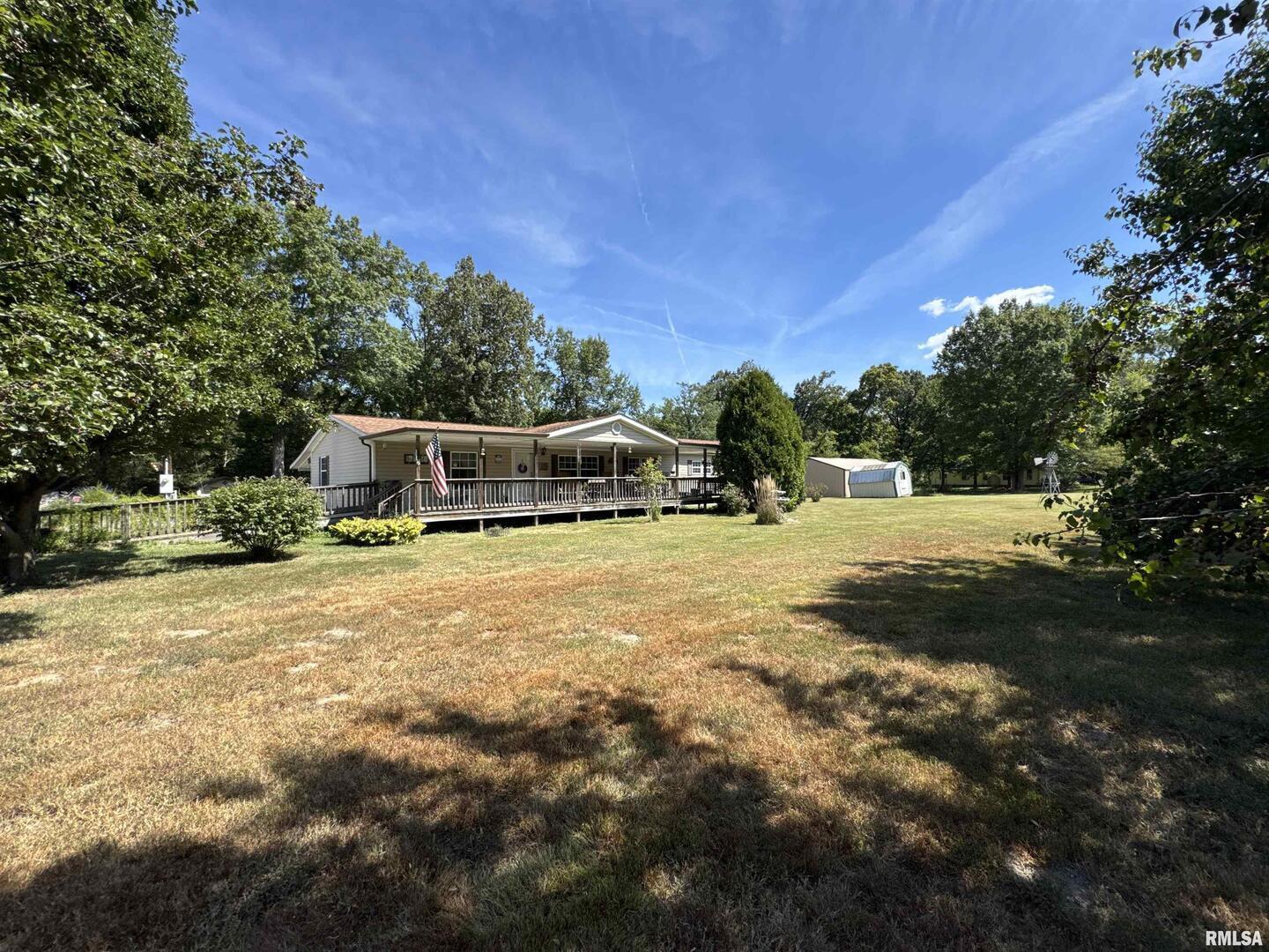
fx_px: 513
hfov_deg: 102.1
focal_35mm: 14
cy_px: 476
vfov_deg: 85.7
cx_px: 634
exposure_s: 1/1094
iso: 40
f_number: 2.2
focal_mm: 2.22
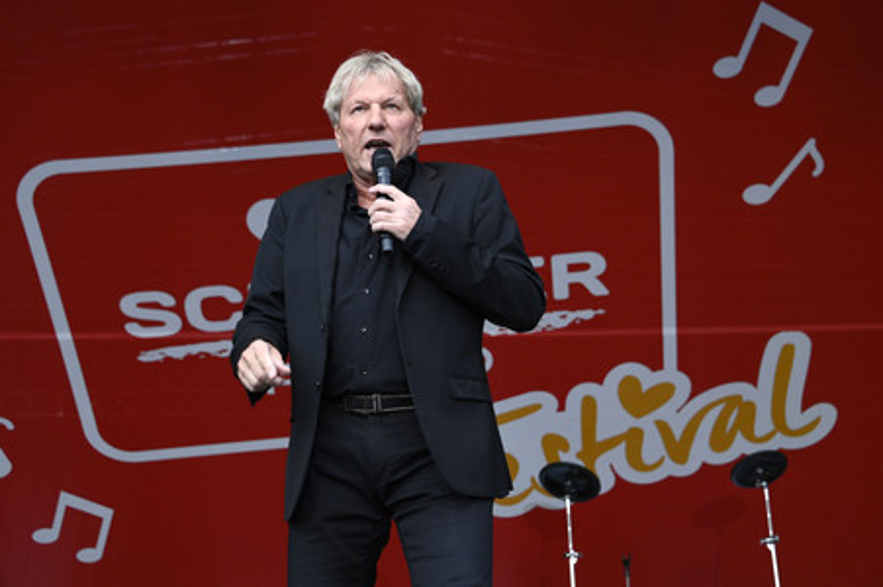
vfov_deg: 23.3
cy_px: 294
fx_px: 1422
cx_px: 442
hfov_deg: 34.5
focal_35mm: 58
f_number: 5.6
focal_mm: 58
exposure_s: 1/200
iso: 800
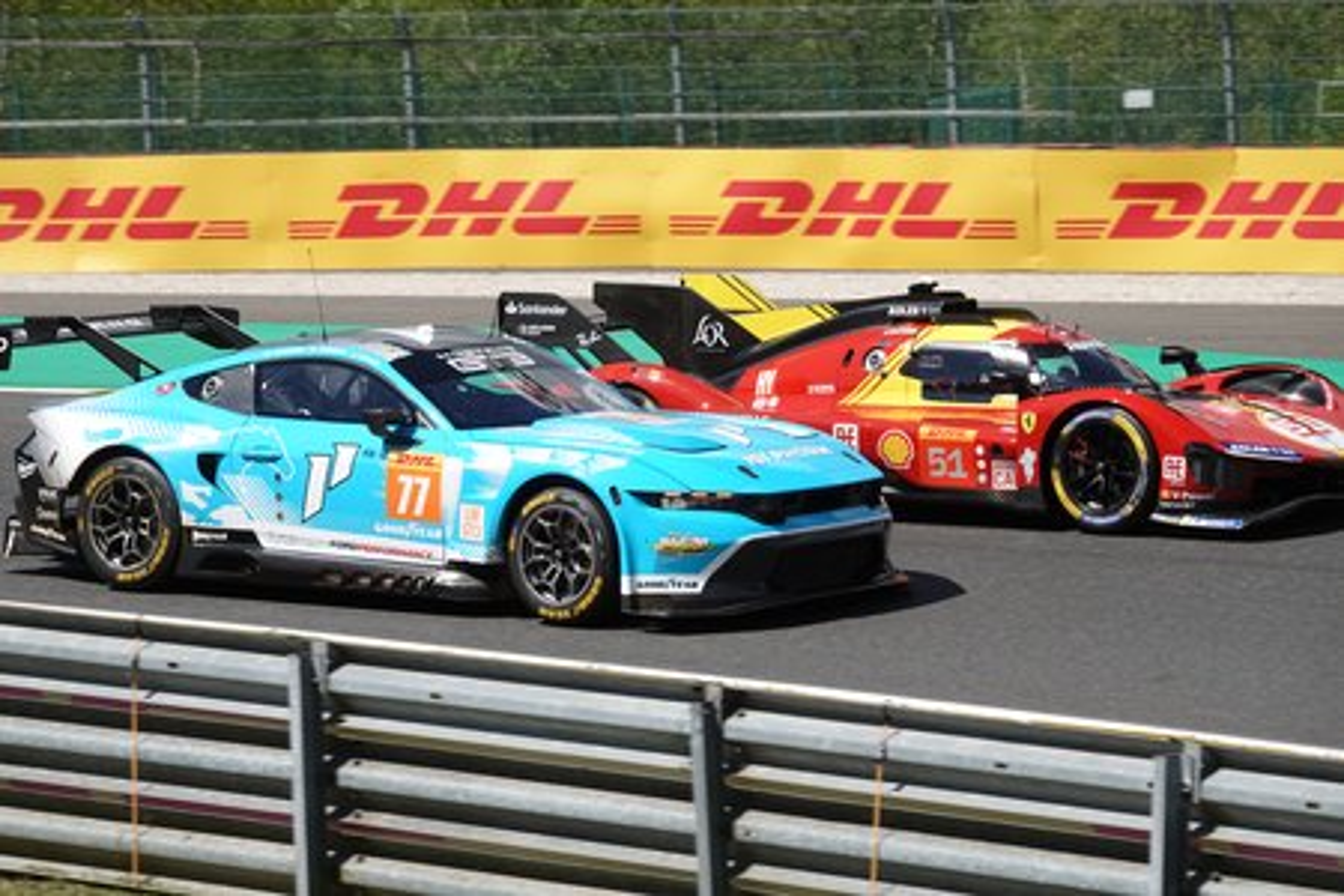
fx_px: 7167
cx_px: 672
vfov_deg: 7.2
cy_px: 448
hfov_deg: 10.7
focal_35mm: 192
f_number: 4.5
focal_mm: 70.27
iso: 100
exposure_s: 1/800
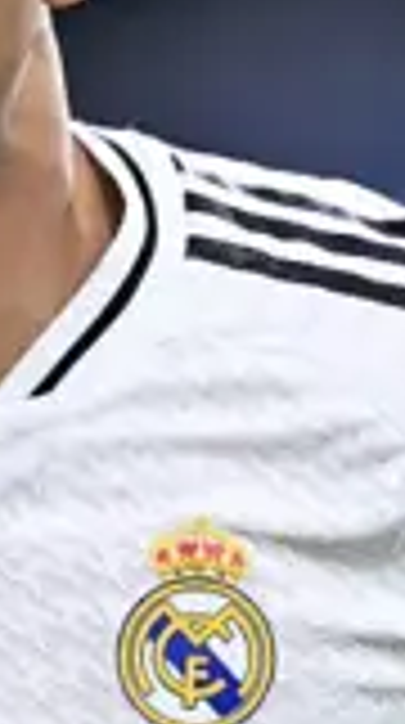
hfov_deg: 0.5
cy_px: 769
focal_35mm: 2292
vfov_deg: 0.9
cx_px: -148
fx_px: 43966
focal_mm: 400
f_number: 3.2
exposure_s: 1/2500
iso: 2500
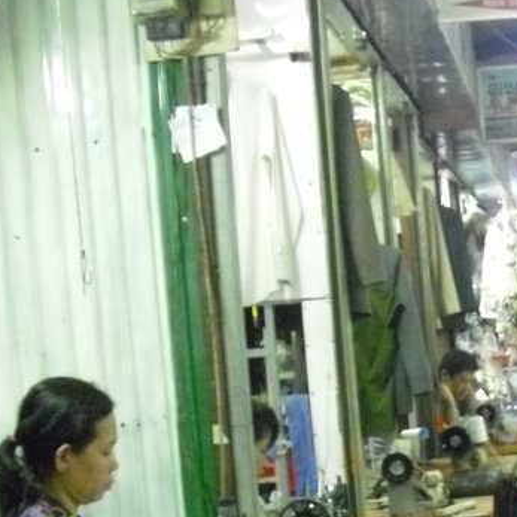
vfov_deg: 17.3
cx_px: 705
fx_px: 1673
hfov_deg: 16.4
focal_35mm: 99
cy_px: 481
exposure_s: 1/15
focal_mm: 6.2
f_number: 2.8
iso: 800
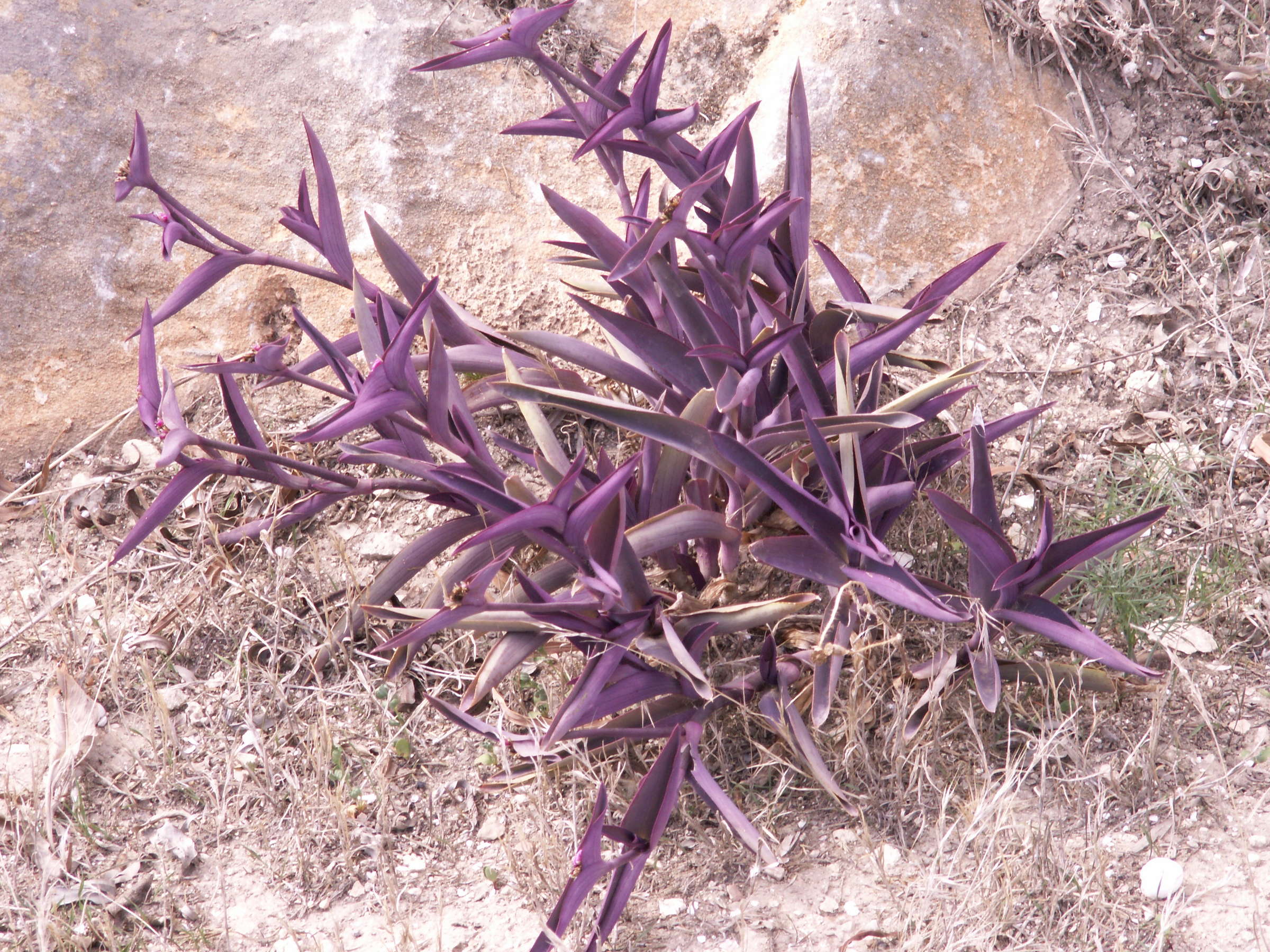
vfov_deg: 9.2
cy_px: 476
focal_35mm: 162
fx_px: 5943
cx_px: 635
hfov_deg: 12.2
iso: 50
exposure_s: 1/50
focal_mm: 26.4
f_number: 5
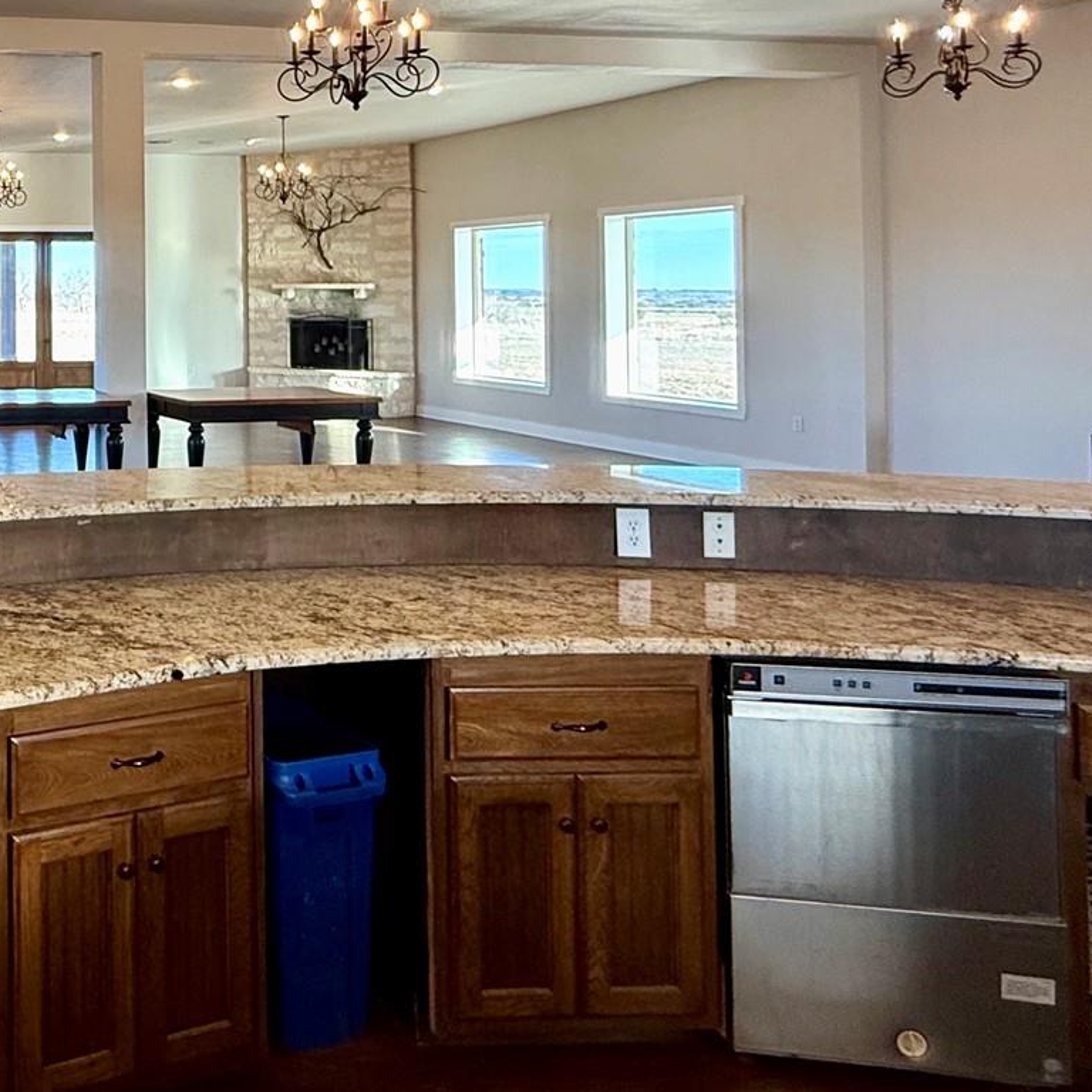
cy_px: 262
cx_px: -107
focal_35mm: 33
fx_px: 1178
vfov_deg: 47.7
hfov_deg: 40.3
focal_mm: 2.22
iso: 160
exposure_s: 1/120
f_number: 2.2
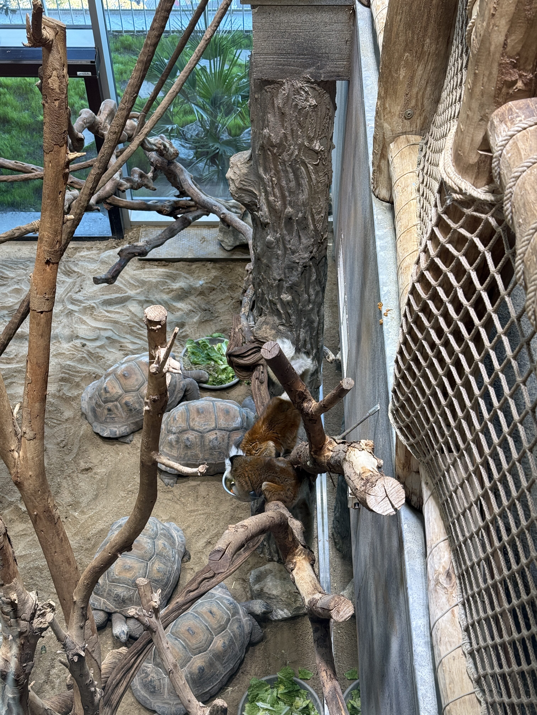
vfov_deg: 39.7
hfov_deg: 30.3
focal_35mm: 48
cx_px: 268
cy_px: 358
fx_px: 993
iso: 80
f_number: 1.78
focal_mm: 6.76
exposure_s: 1/100
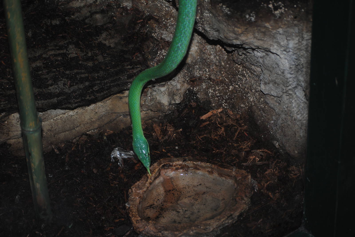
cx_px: 178
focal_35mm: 82
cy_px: 118
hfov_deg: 24.6
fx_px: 814
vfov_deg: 16.6
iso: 200
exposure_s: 1/60
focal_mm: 55
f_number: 4
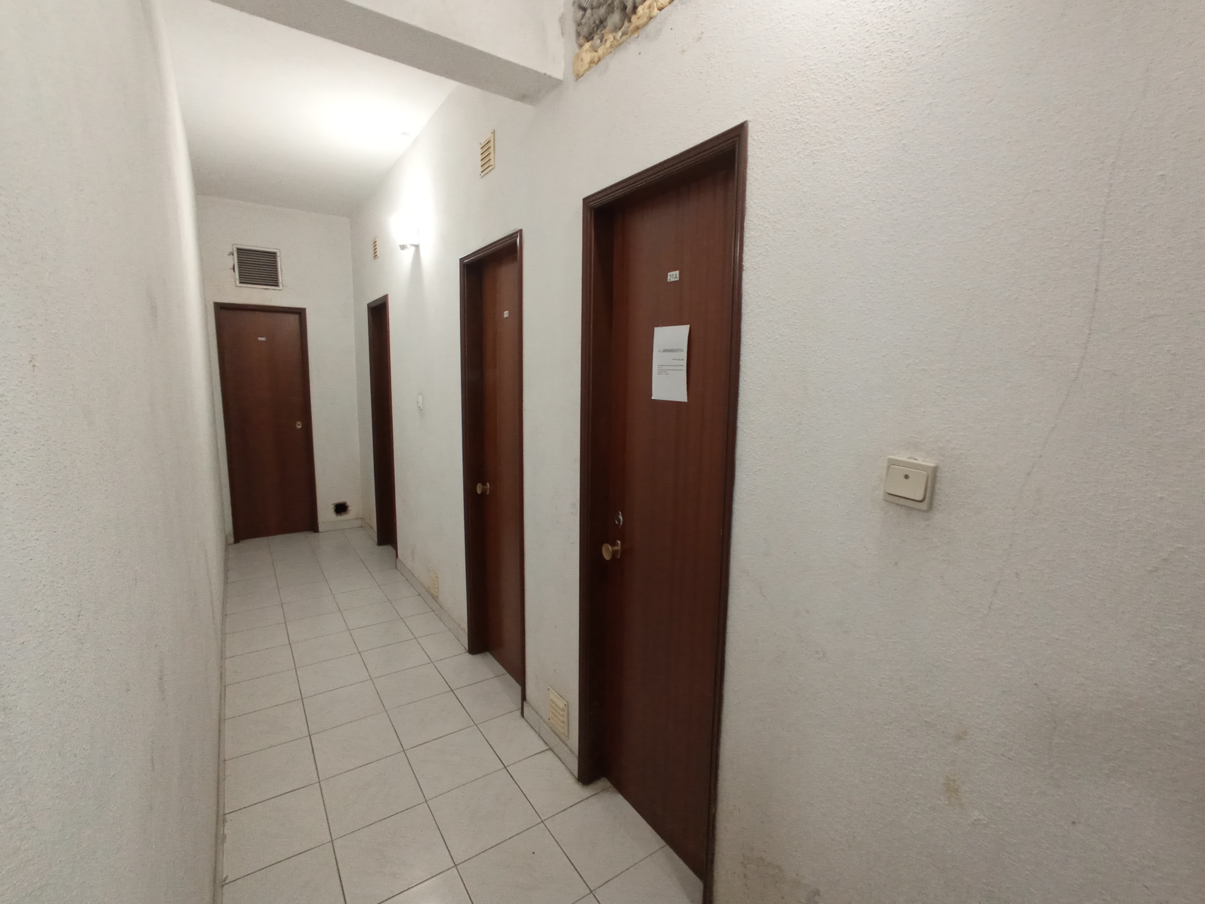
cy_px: 452
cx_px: 602
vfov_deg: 81.7
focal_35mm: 15
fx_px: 522
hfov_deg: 98.2
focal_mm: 1.65
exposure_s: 1/33.3
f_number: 2.2
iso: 417
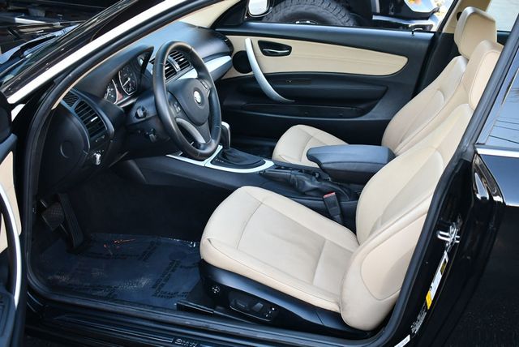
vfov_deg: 32.0
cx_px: 260
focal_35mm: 42
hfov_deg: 46.4
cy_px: 174
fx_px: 606
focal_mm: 21
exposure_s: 1/250
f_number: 3.8
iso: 720
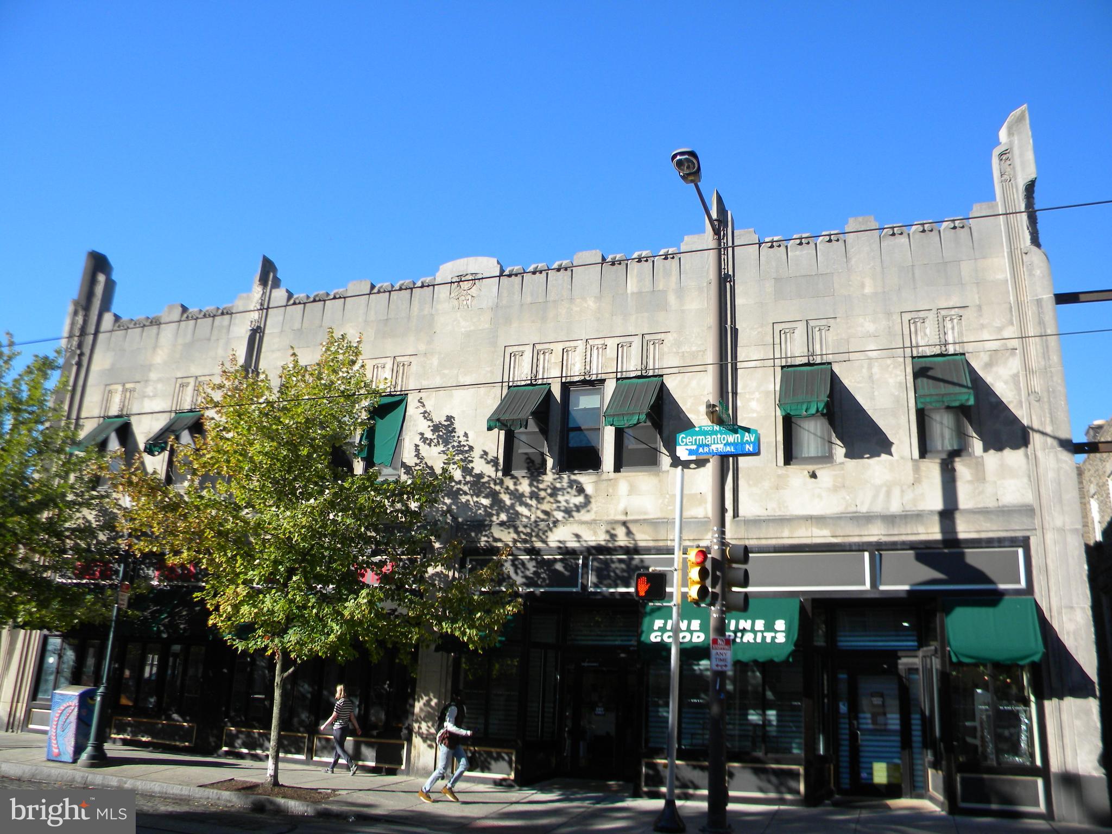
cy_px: 417
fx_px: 899
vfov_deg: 49.7
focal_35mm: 28
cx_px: 556
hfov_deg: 63.4
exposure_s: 1/546
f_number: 3.5
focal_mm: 5
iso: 80
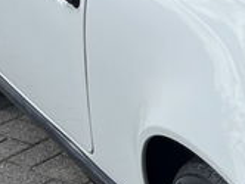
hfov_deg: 10.9
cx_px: 540
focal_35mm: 160
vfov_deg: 9.3
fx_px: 1134
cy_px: 166
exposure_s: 1/4310
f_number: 1.6
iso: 50
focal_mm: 5.1
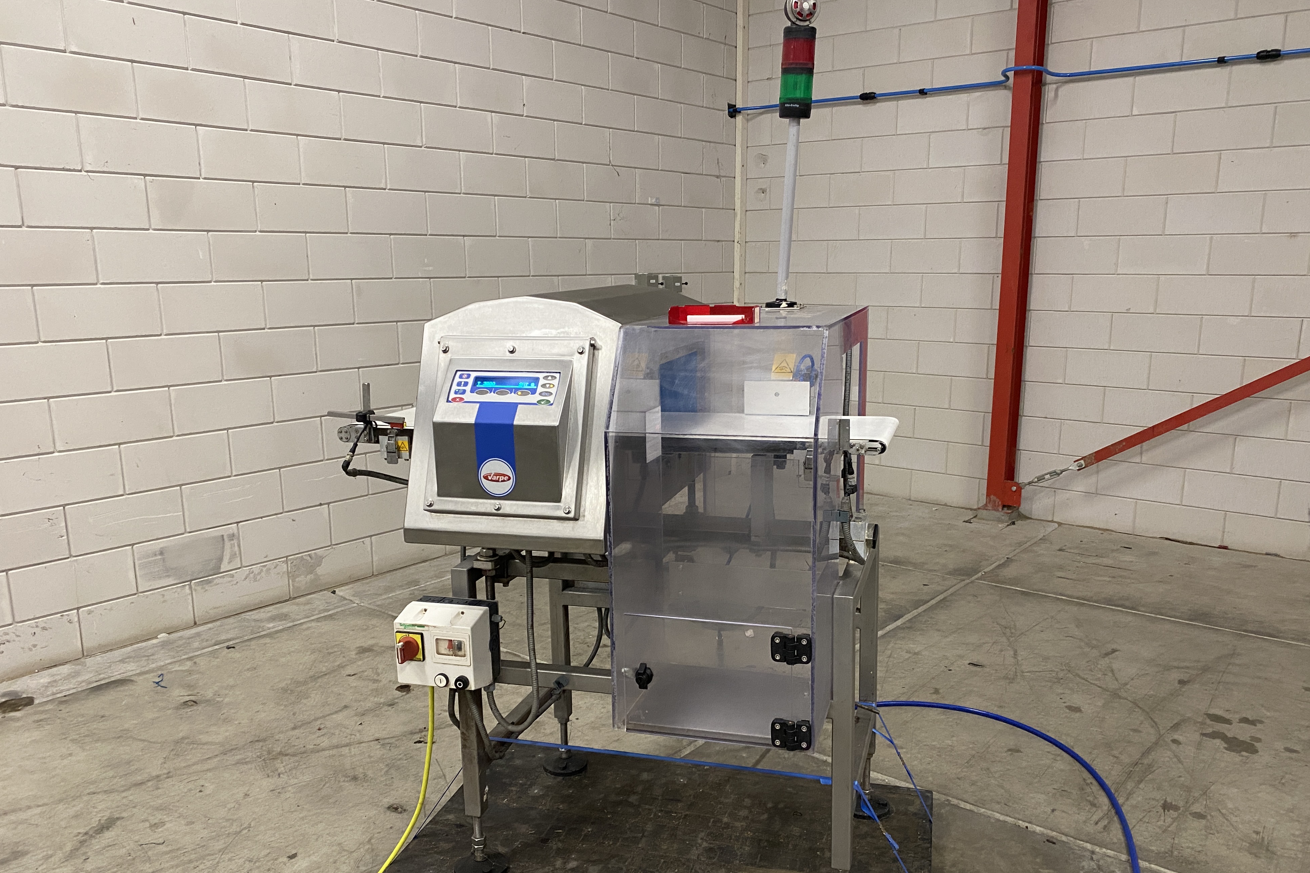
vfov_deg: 46.3
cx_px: 664
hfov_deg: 65.5
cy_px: 501
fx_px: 1019
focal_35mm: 28
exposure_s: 1/50
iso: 250
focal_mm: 4.25
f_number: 1.8
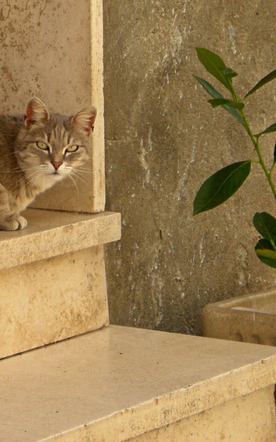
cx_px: -9
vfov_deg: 11.4
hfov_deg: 7.1
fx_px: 2215
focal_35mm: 184
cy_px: 161
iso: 160
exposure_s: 1/101
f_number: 5.6
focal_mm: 17
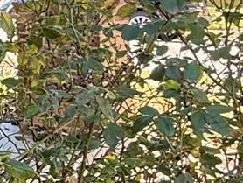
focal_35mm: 103
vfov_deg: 14.1
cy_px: -6
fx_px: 724
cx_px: -373
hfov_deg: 13.1
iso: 100
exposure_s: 1/99
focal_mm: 2.22
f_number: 2.2
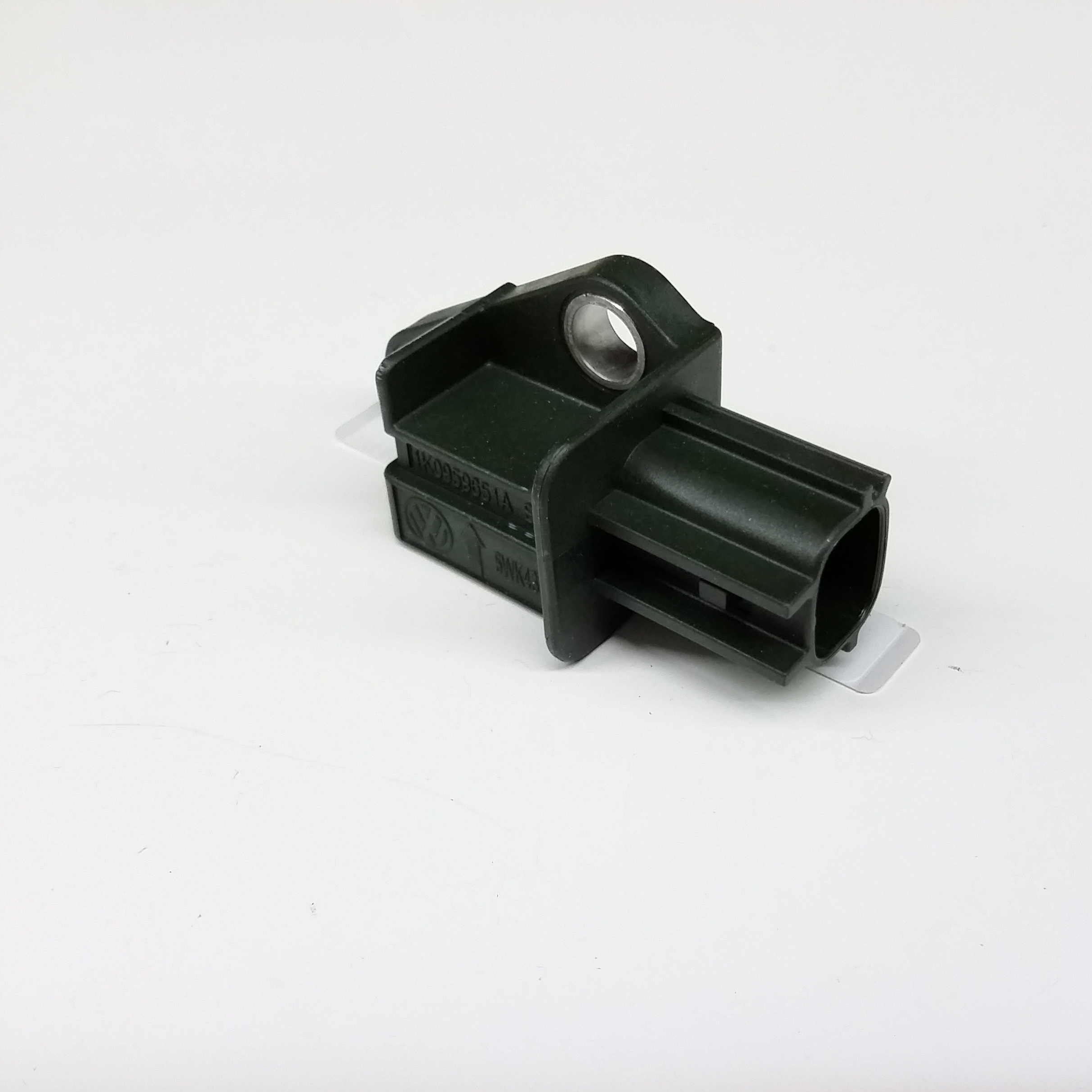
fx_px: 1356
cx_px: 601
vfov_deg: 43.9
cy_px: 550
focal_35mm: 38
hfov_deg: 43.8
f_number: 2.4
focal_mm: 3.4
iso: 160
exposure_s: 1/15
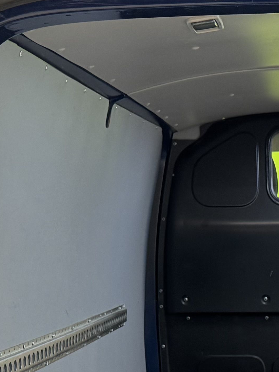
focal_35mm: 97
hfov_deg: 14.8
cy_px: 490
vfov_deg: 18.7
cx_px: 333
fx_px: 1042
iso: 200
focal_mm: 6.76
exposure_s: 1/50
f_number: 1.78
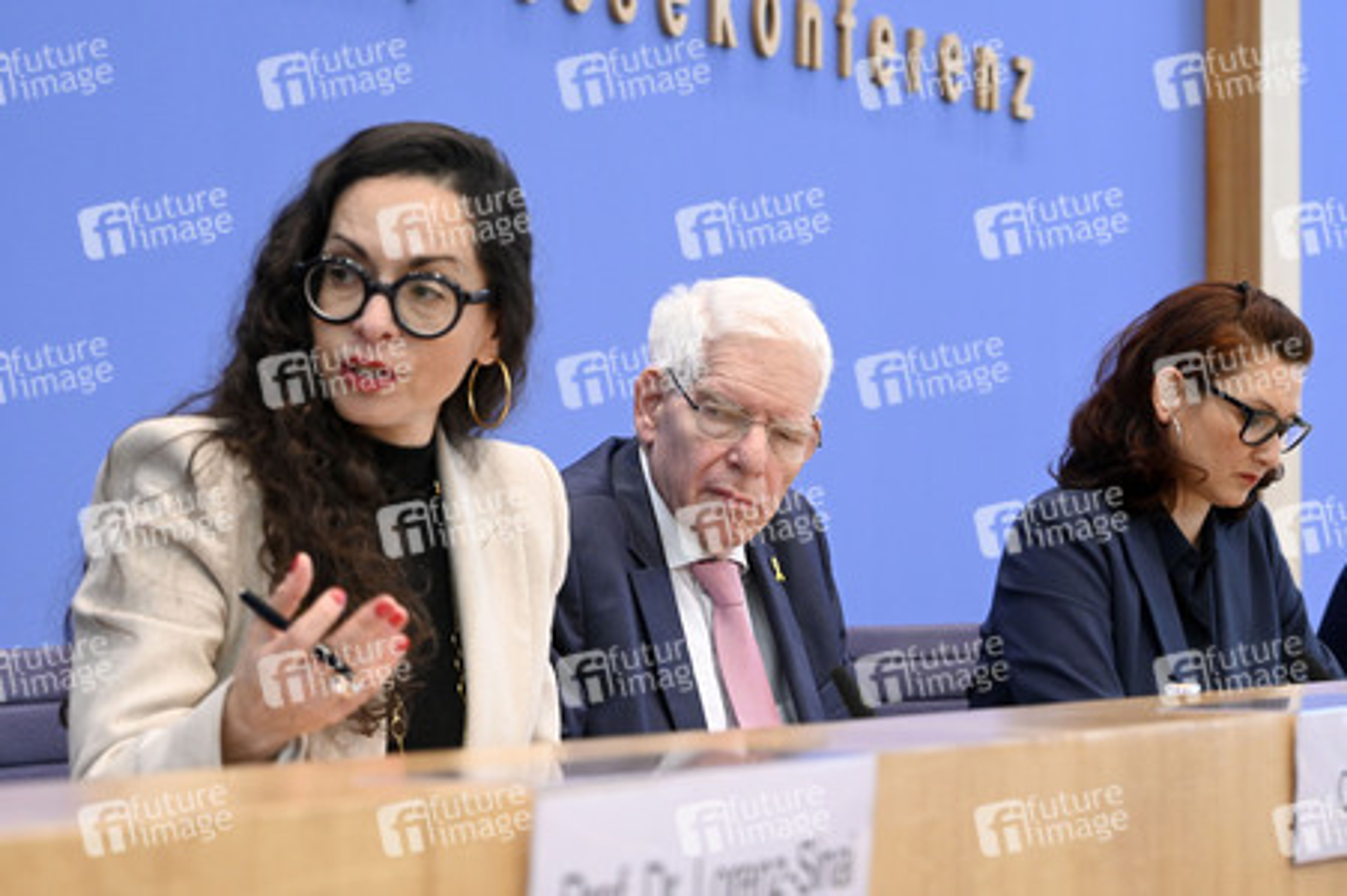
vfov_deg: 14.5
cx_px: 674
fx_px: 3514
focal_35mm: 94
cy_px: 448
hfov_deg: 21.7
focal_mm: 94
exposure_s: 1/250
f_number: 8
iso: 4000
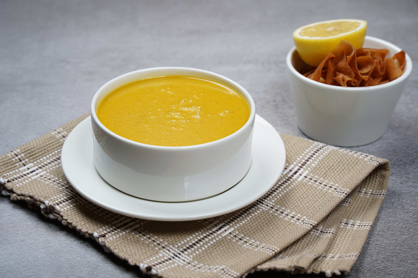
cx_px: 209
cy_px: 139
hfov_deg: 27.0
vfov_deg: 18.2
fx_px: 871
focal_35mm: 75
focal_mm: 75
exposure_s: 1/100
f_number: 8
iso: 125
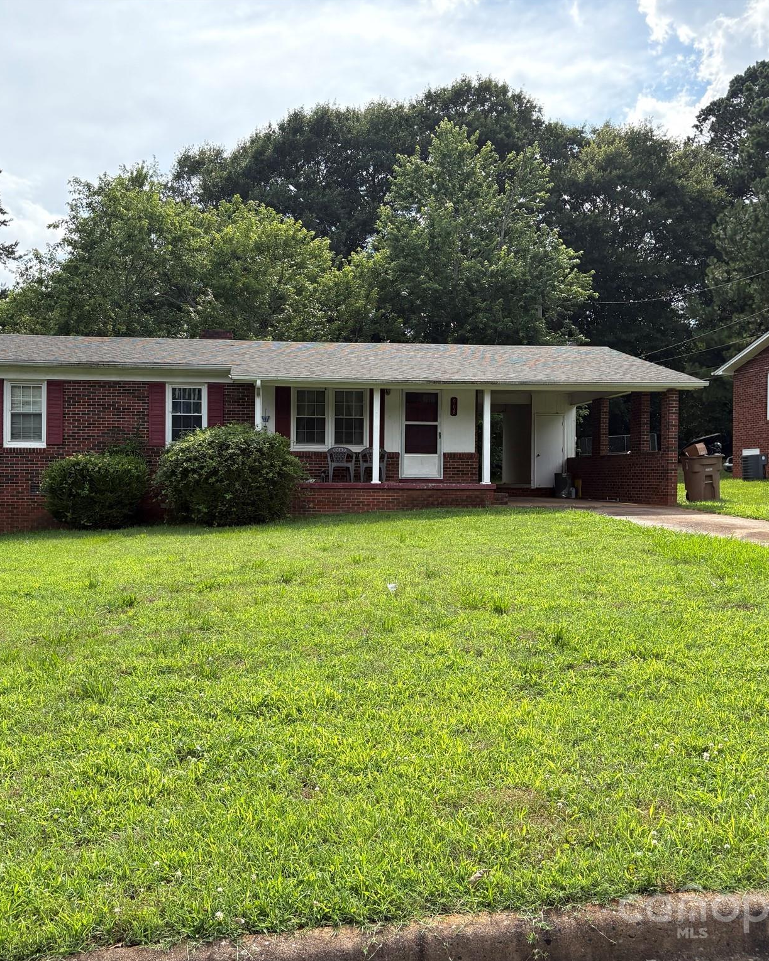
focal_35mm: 34
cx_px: 330
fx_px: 967
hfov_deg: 43.2
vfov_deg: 52.8
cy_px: 480
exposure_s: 1/2283
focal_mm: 5.96
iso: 64
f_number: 1.6
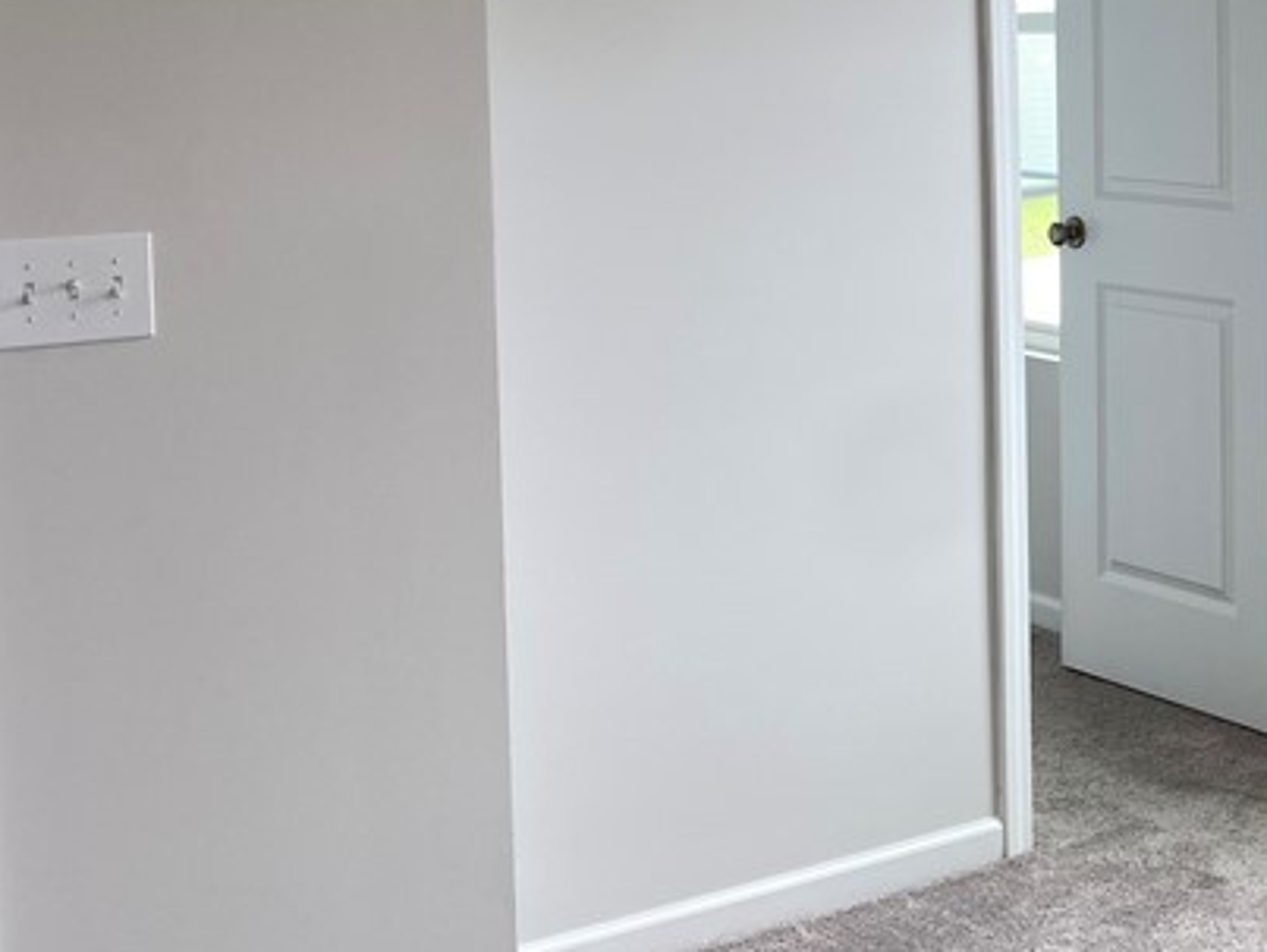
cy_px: 204
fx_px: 2418
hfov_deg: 27.5
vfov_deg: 22.0
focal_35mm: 66
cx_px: 1305
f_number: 1.8
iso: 32
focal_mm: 4.25
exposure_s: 1/120
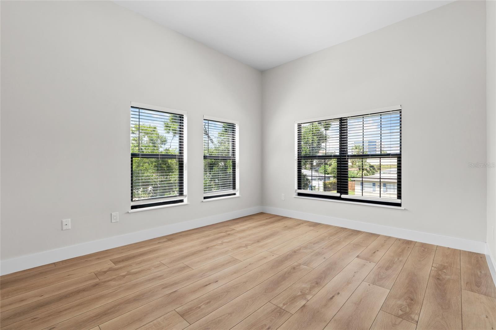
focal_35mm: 16
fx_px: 220
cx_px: 248
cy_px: 165
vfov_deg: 73.7
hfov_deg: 96.7
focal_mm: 16
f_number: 9
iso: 250
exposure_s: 1/6
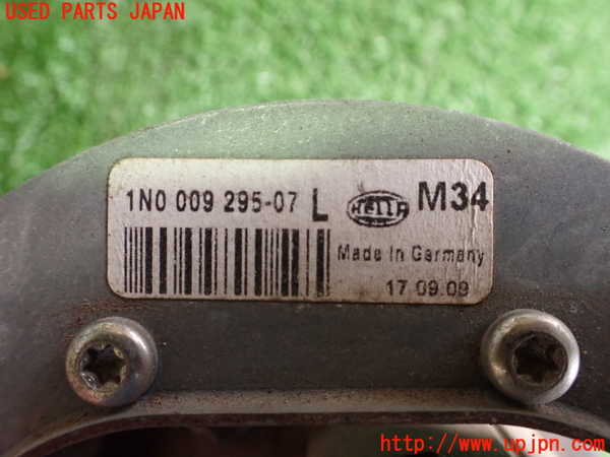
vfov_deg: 46.8
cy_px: 228
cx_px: 305
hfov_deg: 60.0
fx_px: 529
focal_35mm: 30
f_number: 2.3
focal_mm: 5.4
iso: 800
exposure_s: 1/50
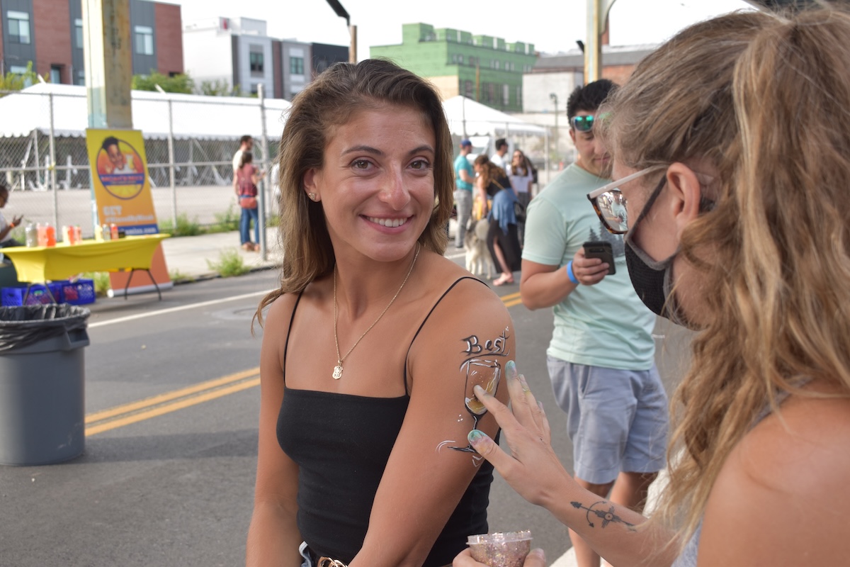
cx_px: 425
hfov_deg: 45.0
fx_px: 1027
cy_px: 284
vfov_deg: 30.8
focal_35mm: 44
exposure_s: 1/200
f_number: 6.3
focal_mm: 29
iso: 200
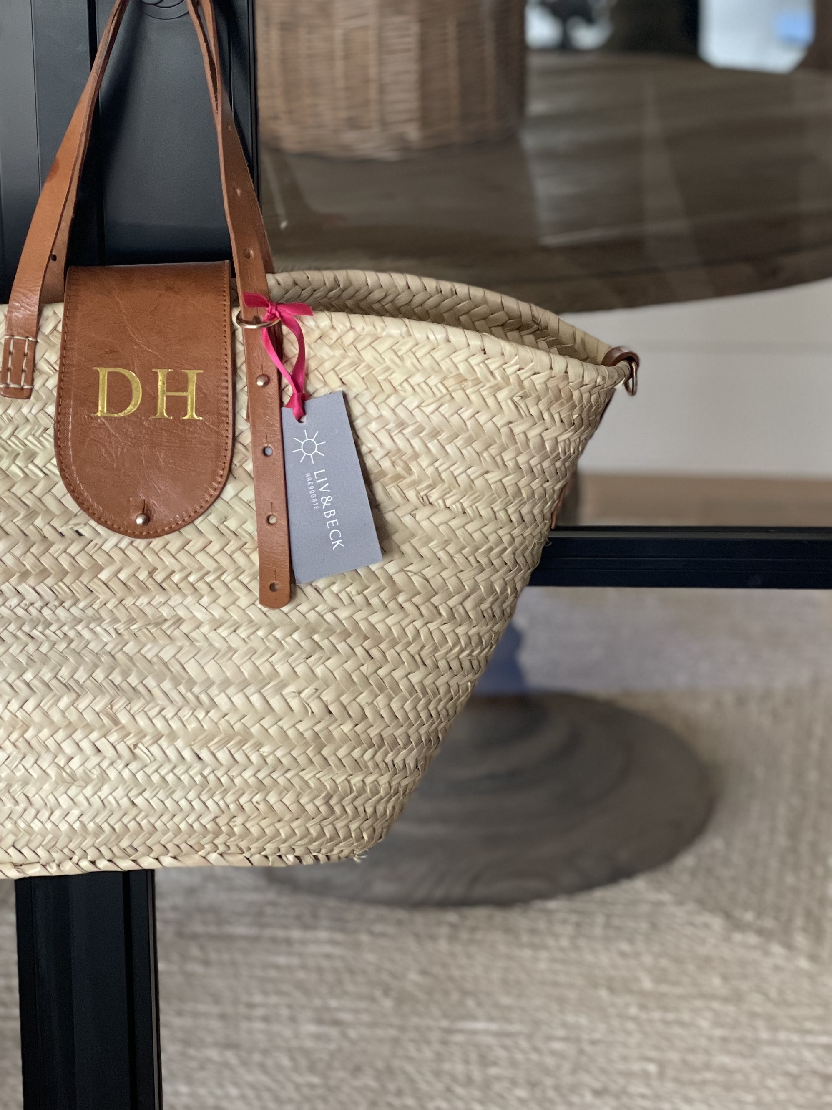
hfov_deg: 15.2
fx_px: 3109
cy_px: 273
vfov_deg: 20.1
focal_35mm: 97
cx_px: 224
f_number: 2.2
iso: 160
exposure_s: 1/121
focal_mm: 7.5
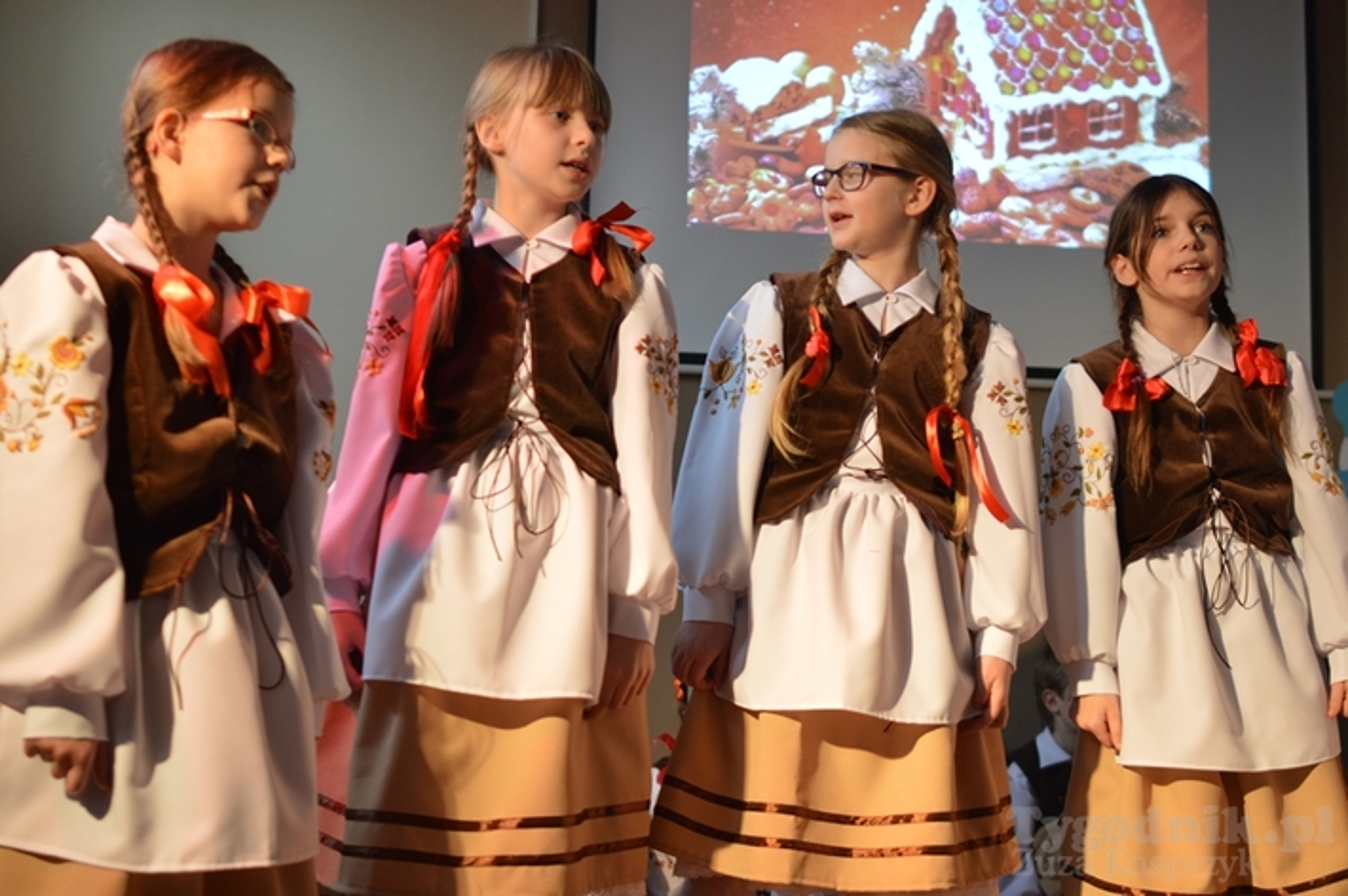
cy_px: 448
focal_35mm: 42
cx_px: 674
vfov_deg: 31.8
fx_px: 1571
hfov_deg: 46.4
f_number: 2.2
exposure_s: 1/160
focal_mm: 28
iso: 400
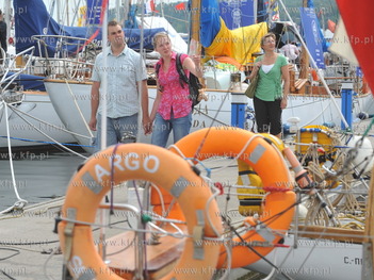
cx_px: 179
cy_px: 141
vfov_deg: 11.7
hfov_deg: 15.5
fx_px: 1372
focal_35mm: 127
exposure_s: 1/1000
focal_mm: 116
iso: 500
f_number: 7.1
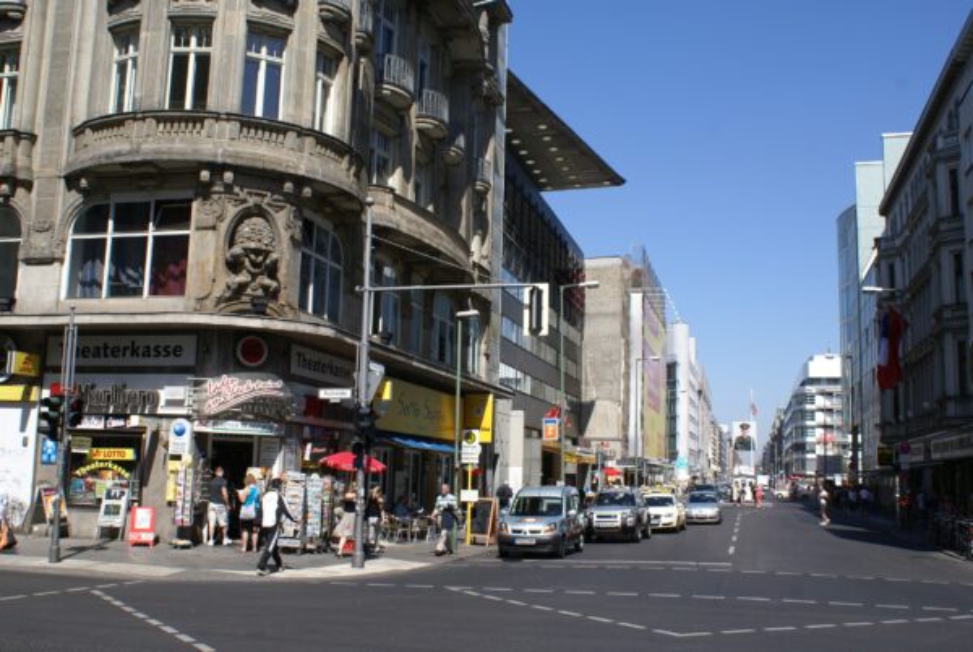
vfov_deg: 37.0
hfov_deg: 53.1
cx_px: 486
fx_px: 974
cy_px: 326
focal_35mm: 36
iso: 100
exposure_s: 1/125
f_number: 10
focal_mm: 24
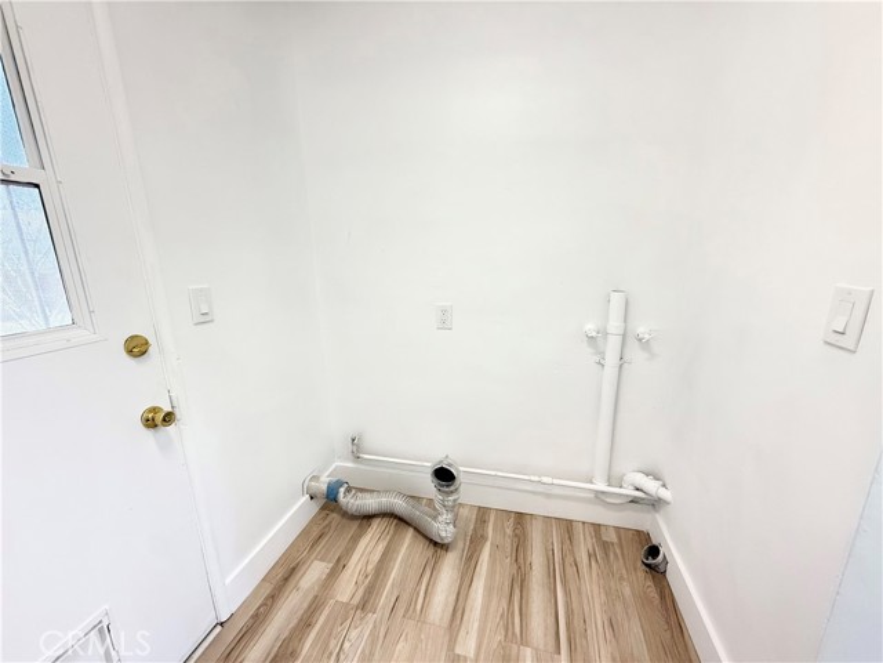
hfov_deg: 102.1
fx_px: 357
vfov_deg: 85.7
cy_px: 332
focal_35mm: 14
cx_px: 442
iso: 250
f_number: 2.2
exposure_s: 1/120
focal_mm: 2.22
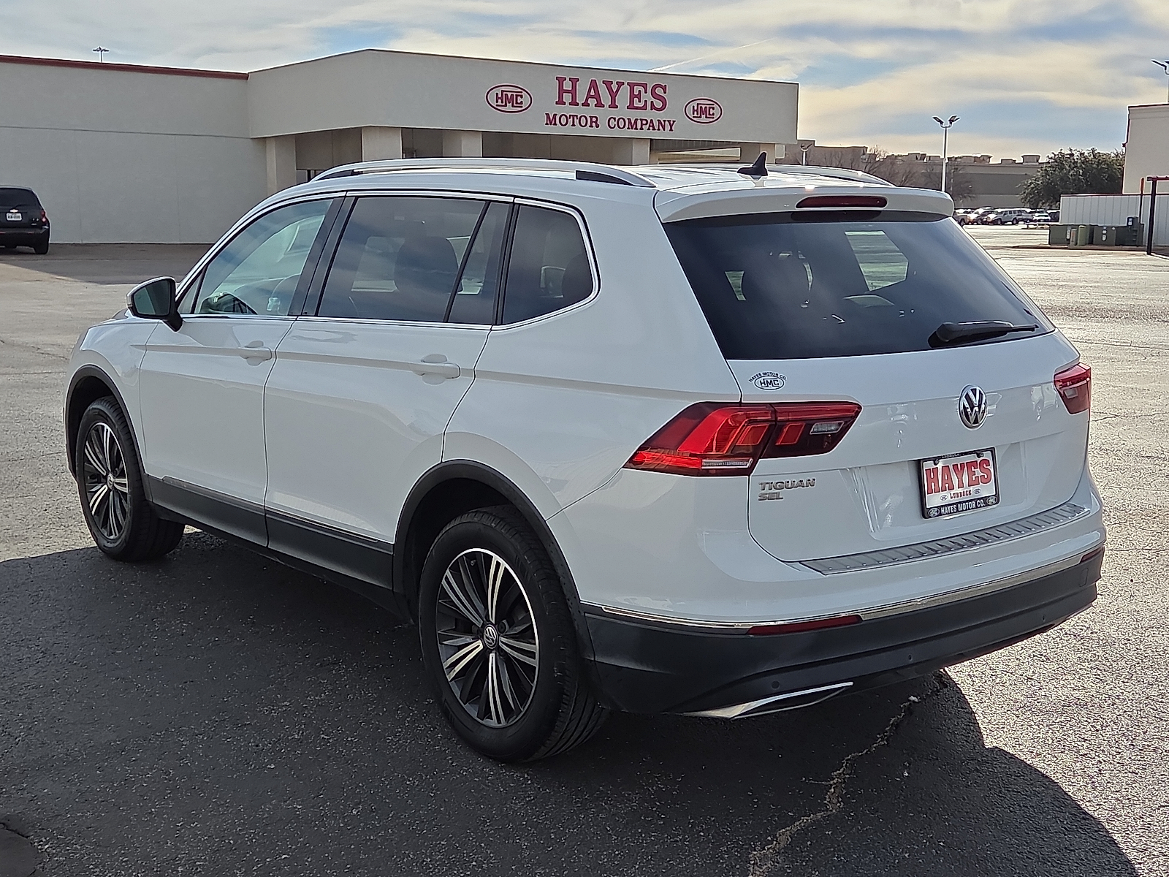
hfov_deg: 44.8
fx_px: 1418
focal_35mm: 42
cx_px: 584
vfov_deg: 34.3
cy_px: 438
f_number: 1.8
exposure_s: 1/2500
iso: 25
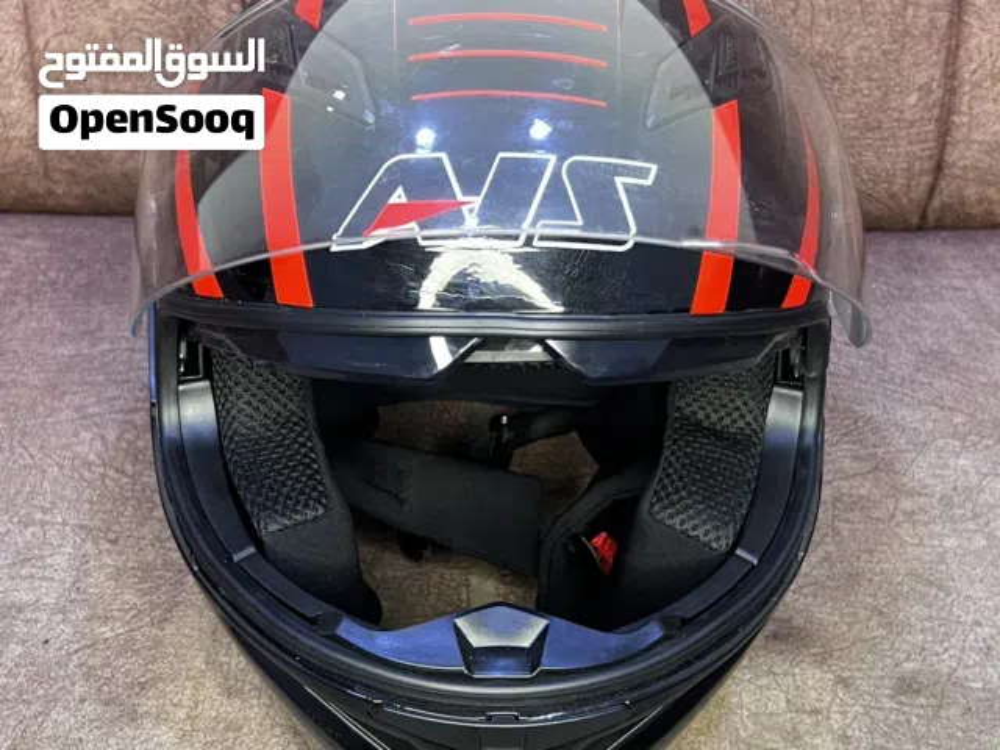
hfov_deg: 67.3
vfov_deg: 53.1
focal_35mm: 26
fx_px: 751
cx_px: 500
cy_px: 375
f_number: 1.5
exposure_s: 1/60
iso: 250
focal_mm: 5.7
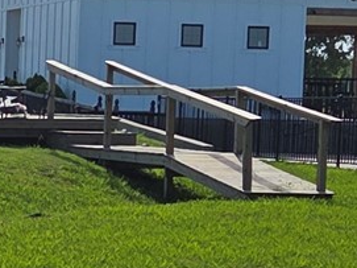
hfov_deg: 10.7
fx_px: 1794
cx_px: -269
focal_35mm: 174
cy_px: 194
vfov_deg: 8.5
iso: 50
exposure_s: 1/7891
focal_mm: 5.4
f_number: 1.8
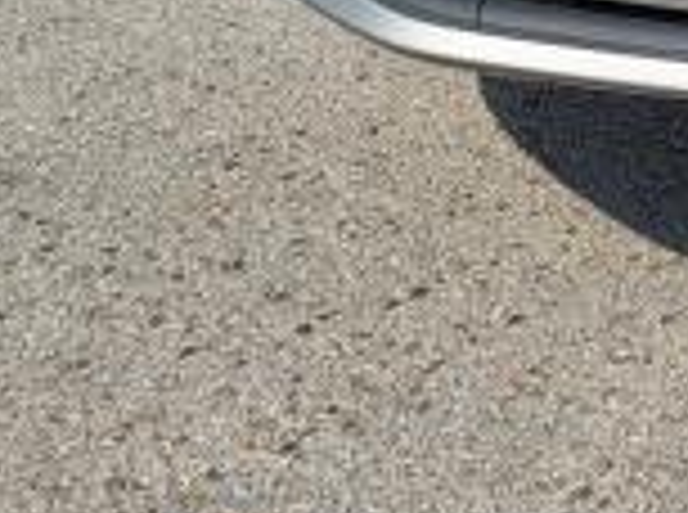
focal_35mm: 109
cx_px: 1313
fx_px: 2161
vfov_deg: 12.1
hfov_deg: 15.1
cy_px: -500
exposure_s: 1/3381
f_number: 1.8
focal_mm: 5.4
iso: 40
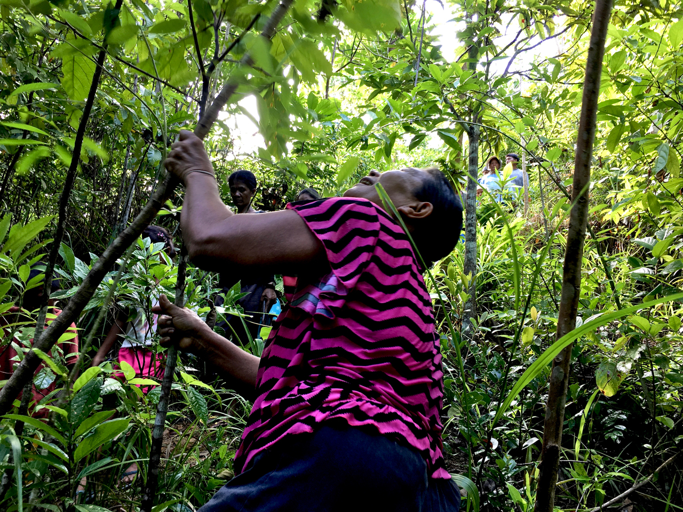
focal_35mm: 29
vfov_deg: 48.2
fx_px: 572
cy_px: 256
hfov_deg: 61.7
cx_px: 342
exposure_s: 1/40
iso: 25
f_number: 2.2
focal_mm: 4.15
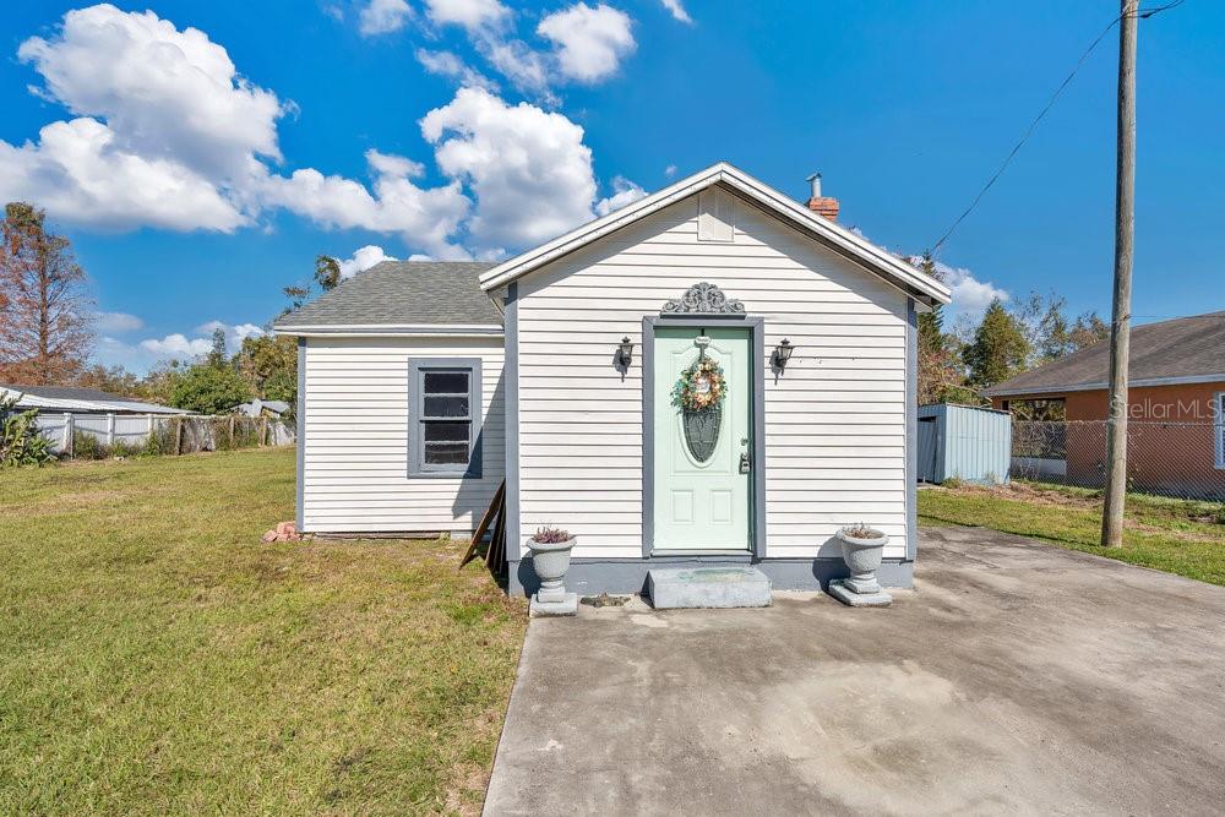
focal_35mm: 16
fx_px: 544
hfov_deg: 96.7
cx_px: 612
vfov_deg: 73.8
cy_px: 408
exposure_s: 1/640
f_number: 8
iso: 100
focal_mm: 16
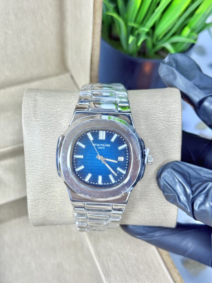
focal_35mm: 48
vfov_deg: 39.7
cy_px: 142
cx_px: 106
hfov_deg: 30.3
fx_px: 392
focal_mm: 6.76
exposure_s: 1/121
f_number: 1.78
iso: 50
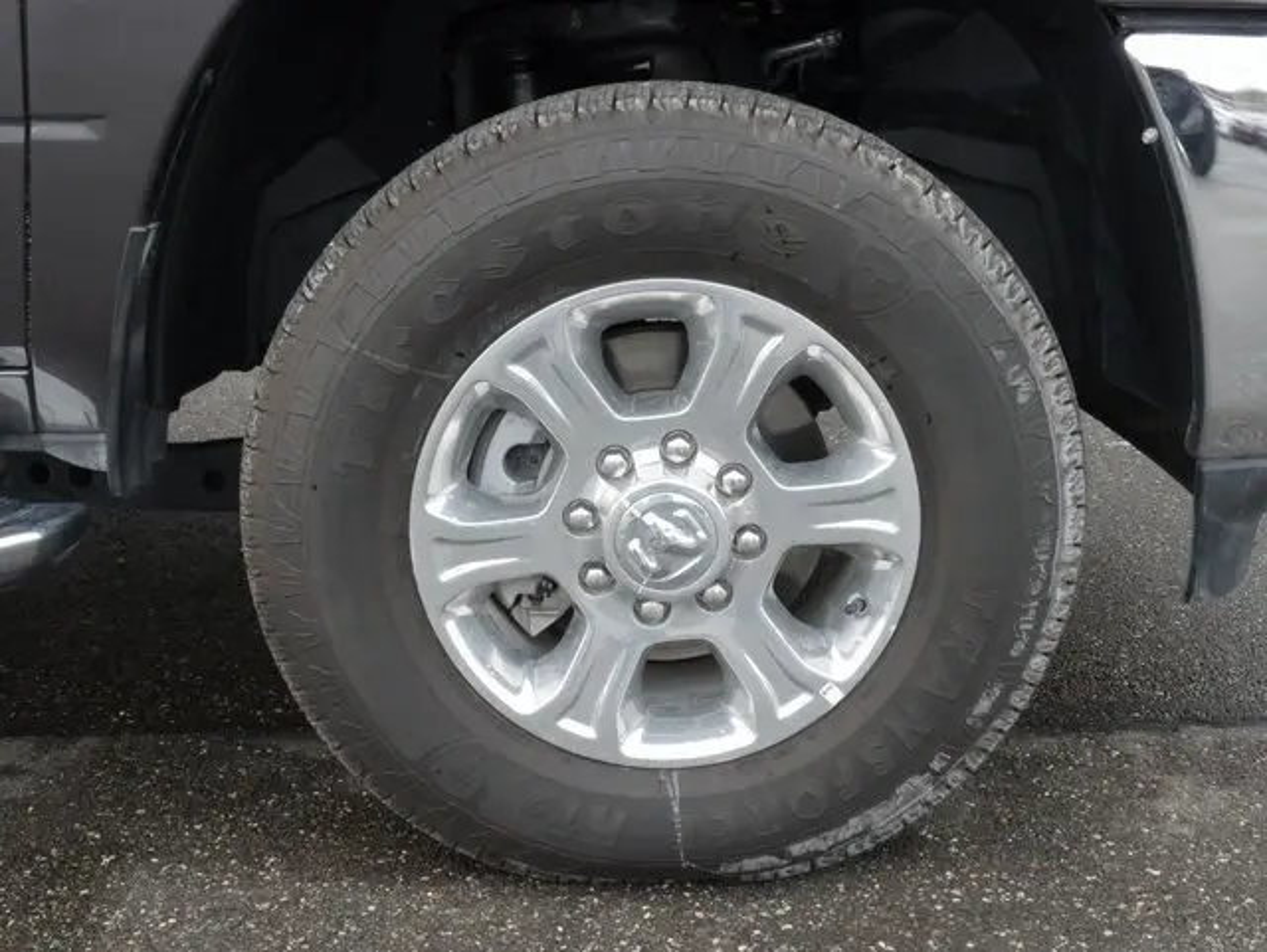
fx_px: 1465
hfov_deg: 46.8
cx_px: 634
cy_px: 476
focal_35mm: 40
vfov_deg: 36.0
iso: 2000
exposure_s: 1/60
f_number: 20
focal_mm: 20
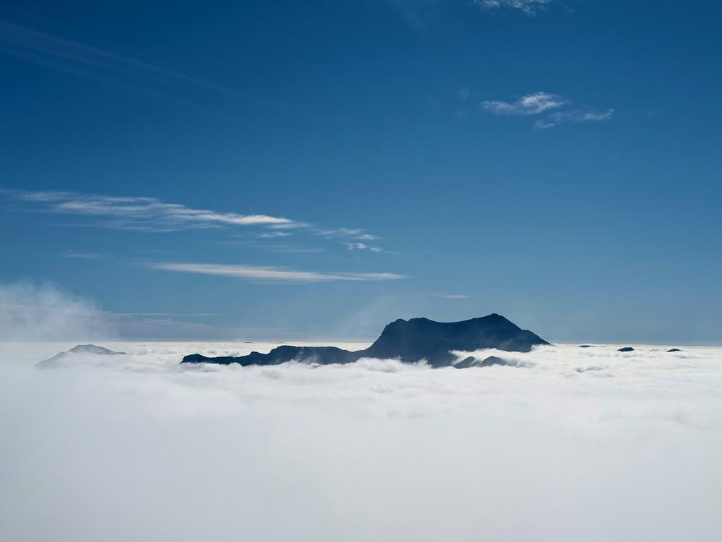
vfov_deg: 30.3
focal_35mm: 48
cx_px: 361
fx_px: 1001
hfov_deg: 39.7
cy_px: 271
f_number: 1.78
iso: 50
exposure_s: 1/27778
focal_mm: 6.76
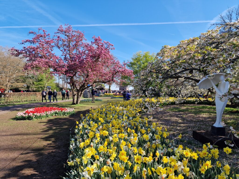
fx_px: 159
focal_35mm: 23
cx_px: 120
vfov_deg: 58.9
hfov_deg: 73.9
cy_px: 90
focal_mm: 6.4
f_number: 1.8
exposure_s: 1/5102
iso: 50
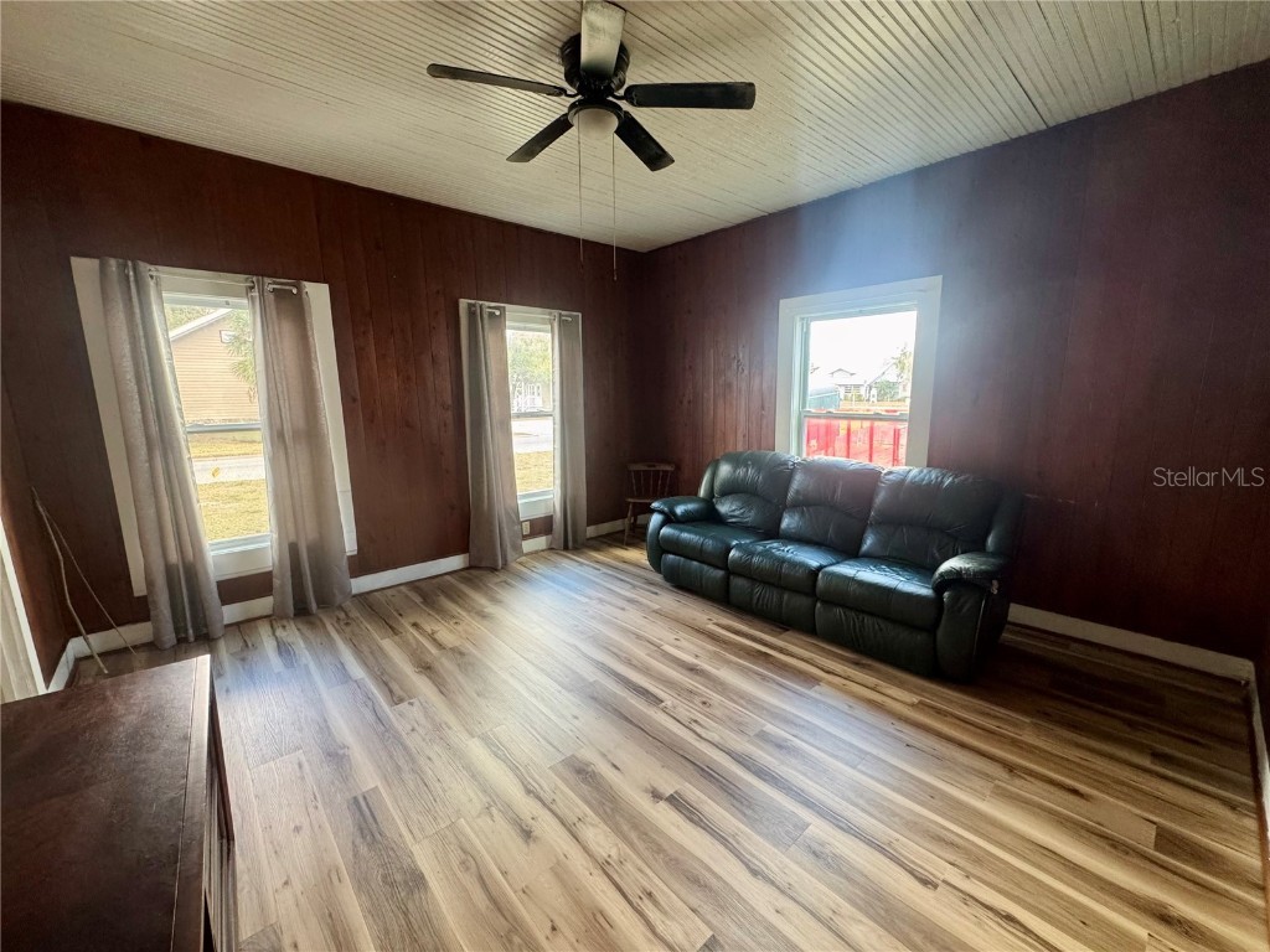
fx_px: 514
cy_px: 476
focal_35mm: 14
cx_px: 635
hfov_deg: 102.1
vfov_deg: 85.7
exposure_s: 1/99
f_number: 2.2
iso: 320
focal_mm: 2.22
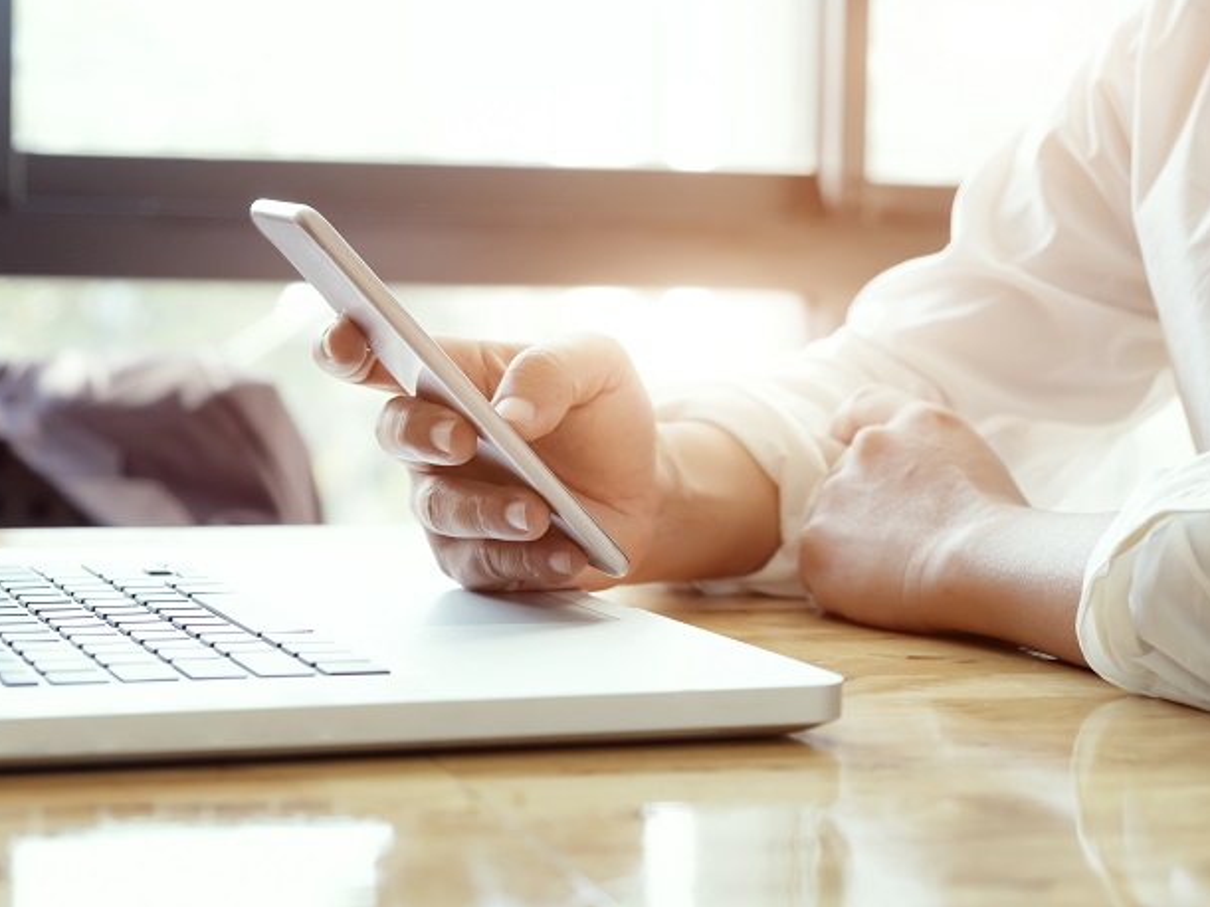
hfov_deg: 25.7
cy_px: 452
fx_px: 2656
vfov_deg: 19.4
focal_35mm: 76
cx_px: 553
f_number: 4
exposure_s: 1/400
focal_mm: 46.3
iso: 400
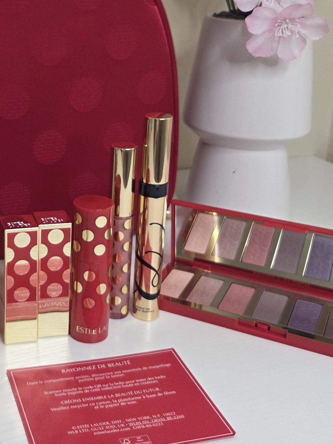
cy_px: 153
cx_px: 32
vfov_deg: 37.1
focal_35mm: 51
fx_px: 654
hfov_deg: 27.5
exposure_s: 1/120
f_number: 1.8
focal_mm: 5.4
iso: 250
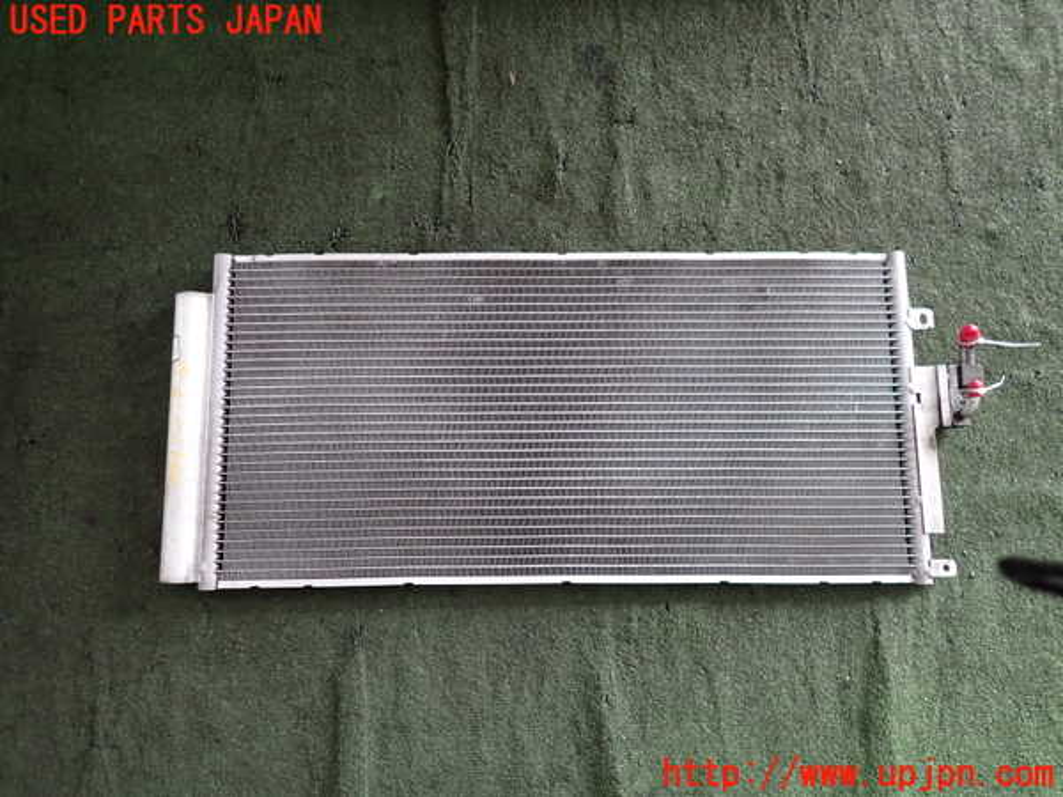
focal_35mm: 25
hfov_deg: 69.4
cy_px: 398
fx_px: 768
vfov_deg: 54.9
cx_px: 532
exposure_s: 1/50
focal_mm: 4.5
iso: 200
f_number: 2
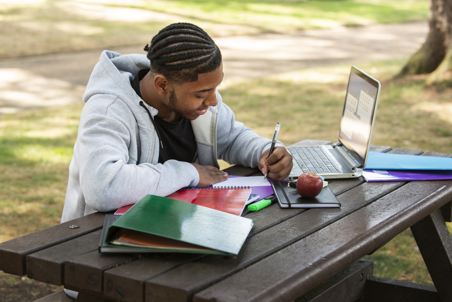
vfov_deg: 19.2
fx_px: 892
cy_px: 152
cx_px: 227
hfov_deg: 28.4
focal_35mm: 71
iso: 400
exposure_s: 1/250
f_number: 5.6
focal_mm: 70
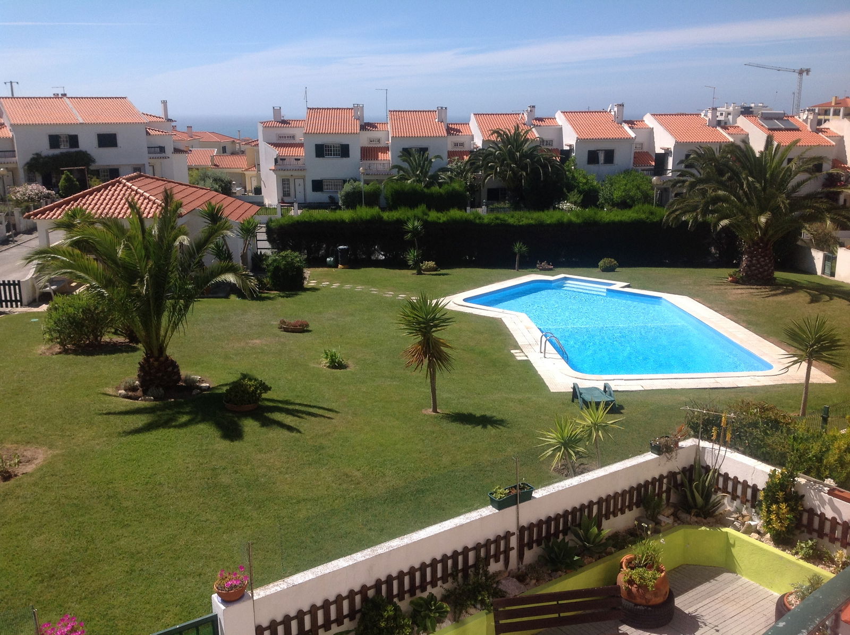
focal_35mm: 35
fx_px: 858
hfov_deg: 52.7
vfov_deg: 40.6
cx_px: 425
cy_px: 318
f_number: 2.4
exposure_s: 1/2326
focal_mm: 4.28
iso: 50
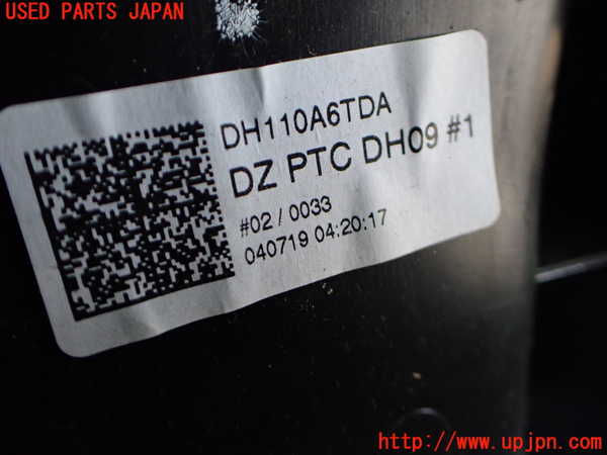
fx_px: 526
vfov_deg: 46.8
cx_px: 304
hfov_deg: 60.0
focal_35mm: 30
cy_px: 228
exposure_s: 1/125
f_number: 2.3
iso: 400
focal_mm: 5.4
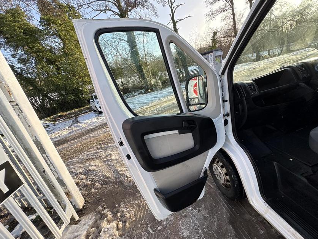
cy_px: 118
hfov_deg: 98.1
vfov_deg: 81.7
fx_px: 138
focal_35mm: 15
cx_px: 167
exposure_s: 1/228
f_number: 2.2
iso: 40
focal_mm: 2.22
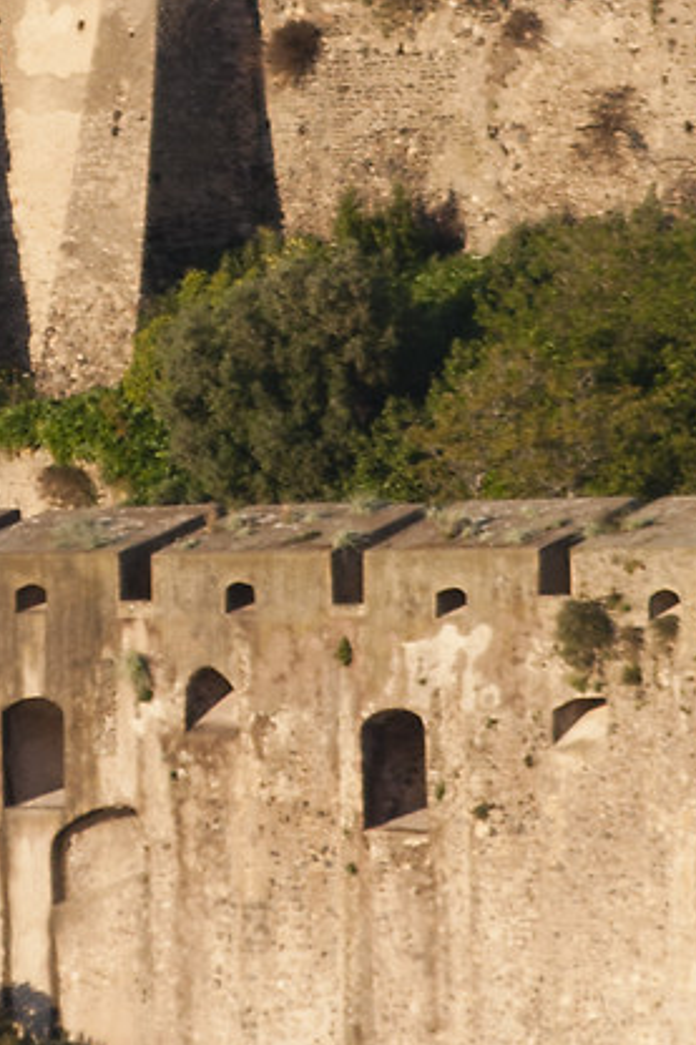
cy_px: 269
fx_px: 31369
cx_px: -219
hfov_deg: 1.3
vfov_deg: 1.9
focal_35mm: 1081
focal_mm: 125
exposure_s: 1/200
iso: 200
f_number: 5.6
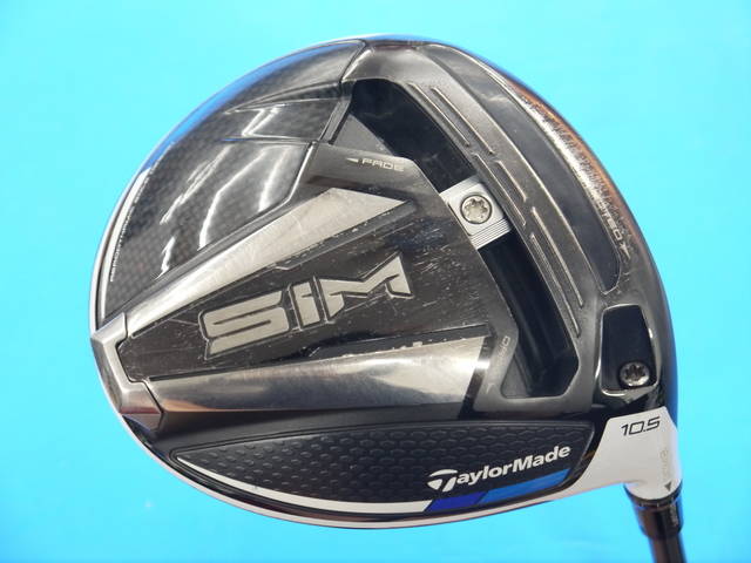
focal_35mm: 66
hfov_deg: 29.4
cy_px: 282
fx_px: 1432
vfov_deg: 22.3
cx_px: 376
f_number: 5.2
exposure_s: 1/50
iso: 800
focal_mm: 33
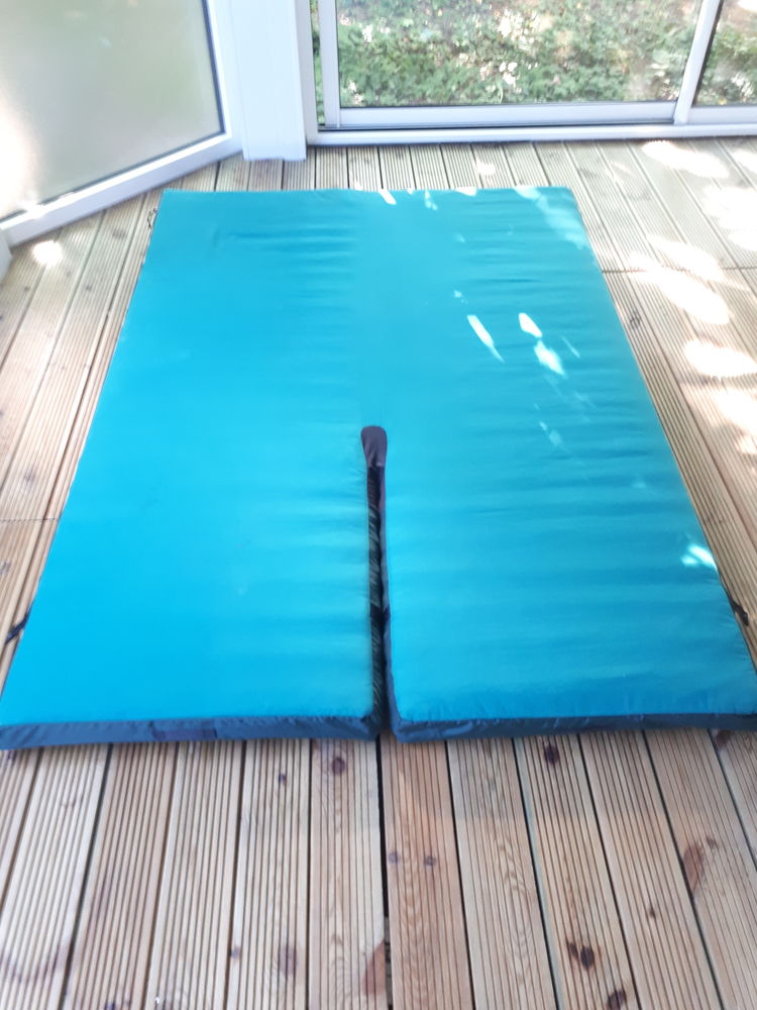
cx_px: 378
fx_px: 787
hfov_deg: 51.4
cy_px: 505
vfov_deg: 65.3
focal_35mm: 27
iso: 160
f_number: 1.9
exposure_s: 1/17
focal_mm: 3.6
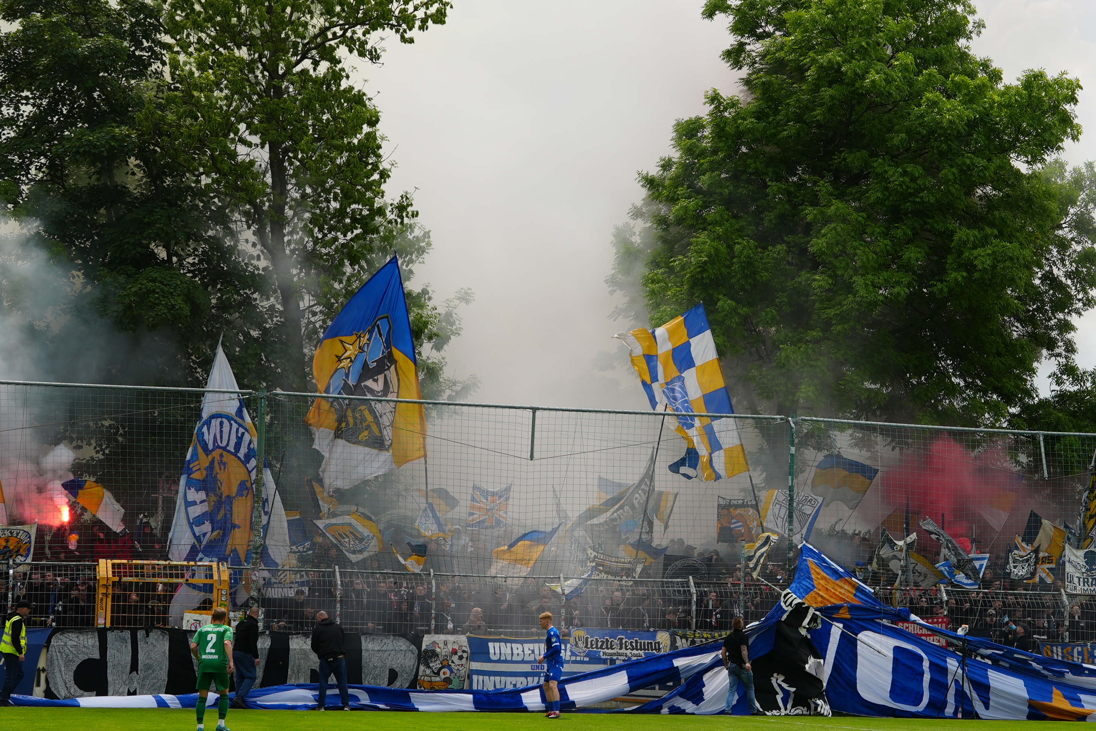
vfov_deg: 13.8
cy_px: 409
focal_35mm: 99
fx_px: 3014
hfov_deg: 20.5
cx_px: 733
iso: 100
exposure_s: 1/640
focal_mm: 42
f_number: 5
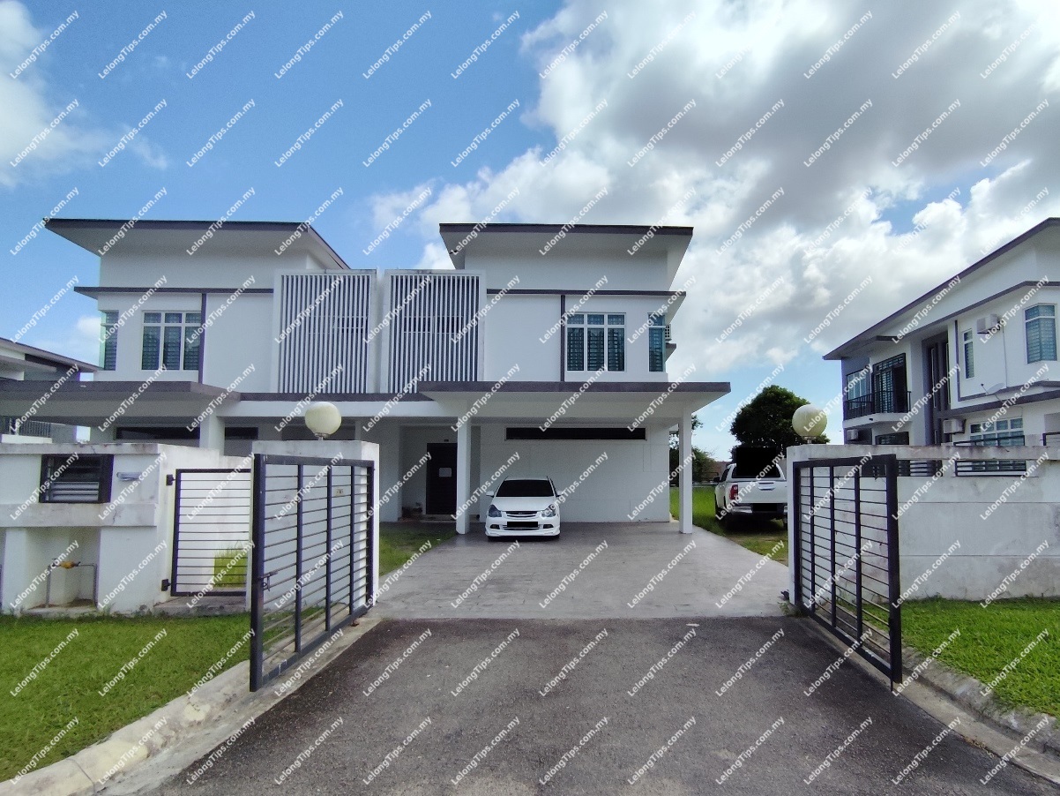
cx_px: 530
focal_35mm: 16
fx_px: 490
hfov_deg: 94.5
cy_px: 398
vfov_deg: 78.1
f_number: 2.2
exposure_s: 1/3606
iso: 50
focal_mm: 1.65
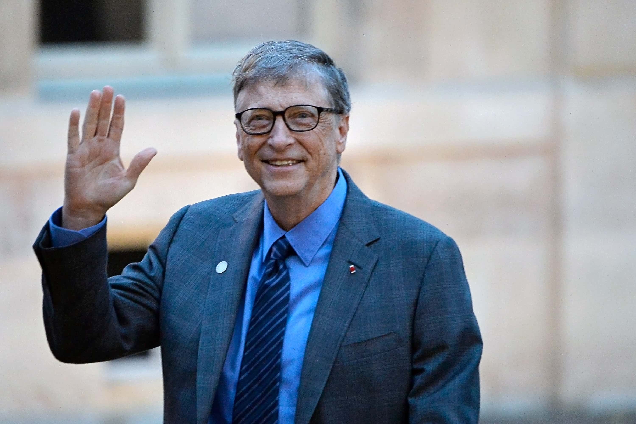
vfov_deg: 3.4
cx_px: 318
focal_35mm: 400
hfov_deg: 5.2
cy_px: 212
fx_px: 7063
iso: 3200
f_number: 5.6
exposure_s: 1/160
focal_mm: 400
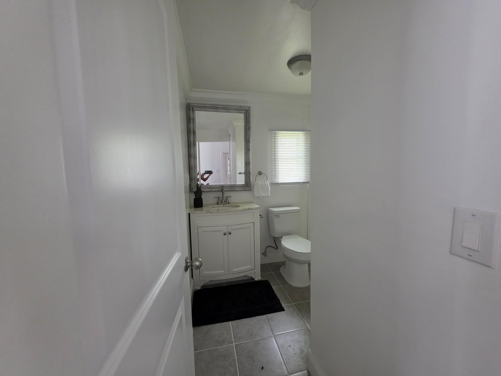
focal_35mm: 13
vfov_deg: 89.9
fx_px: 188
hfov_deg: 106.2
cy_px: 188
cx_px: 250
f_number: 1.9
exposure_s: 1/60
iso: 640
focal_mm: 2.2
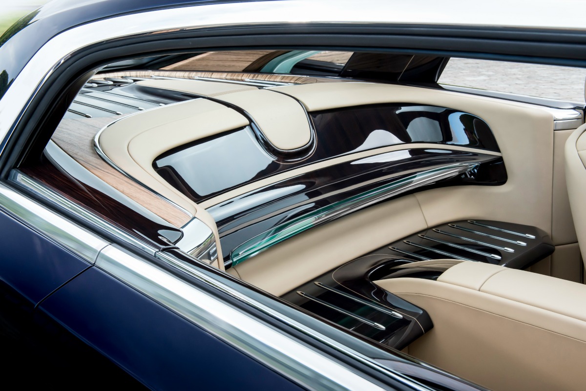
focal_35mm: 38
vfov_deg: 35.1
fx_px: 619
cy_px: 196
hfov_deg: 50.7
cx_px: 293
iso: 800
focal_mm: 38
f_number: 11
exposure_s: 1/15
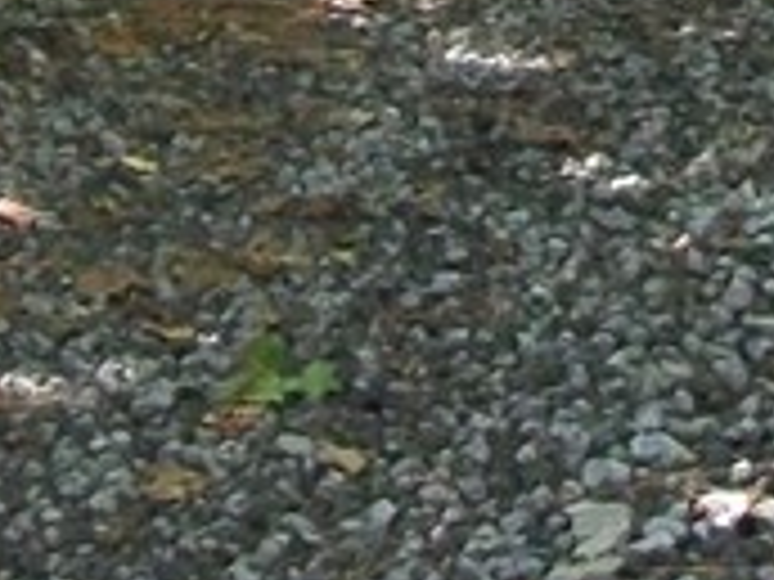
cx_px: 598
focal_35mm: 203
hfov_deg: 9.7
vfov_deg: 7.0
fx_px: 4539
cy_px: -647
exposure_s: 1/60
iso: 160
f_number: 2.7
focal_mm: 6.1
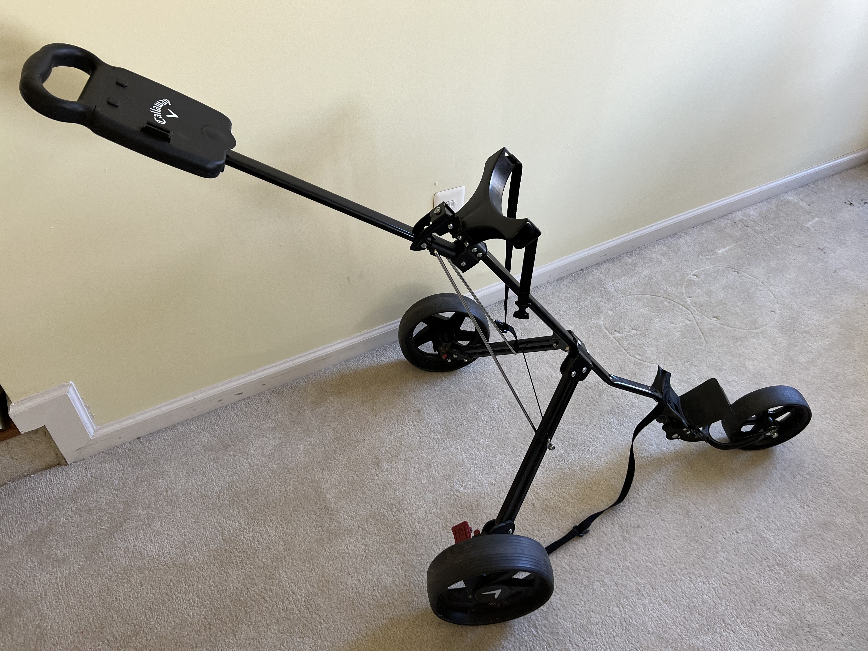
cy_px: 324
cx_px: 442
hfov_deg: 65.3
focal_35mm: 27
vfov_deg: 51.4
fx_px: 677
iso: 125
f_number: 1.5
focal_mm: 5.7
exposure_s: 1/103
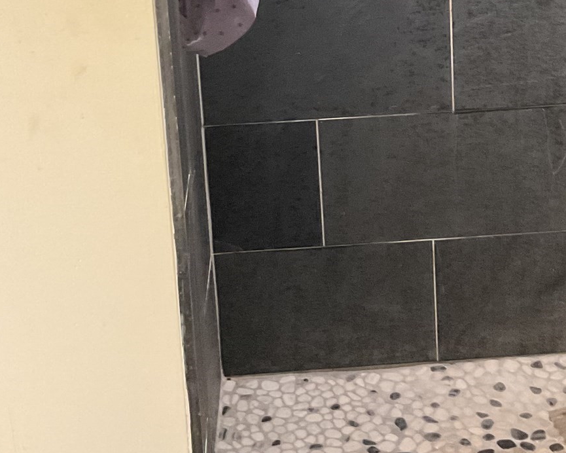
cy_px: -8
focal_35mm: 67
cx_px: 359
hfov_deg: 28.2
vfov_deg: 21.9
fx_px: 1122
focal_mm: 3
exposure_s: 1/60
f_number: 1.8
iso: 200
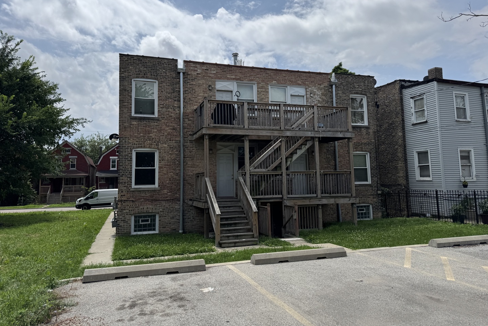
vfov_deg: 51.2
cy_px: 147
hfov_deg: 71.5
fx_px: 339
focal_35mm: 25
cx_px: 244
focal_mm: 6.76
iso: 80
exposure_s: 1/10417
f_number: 1.78
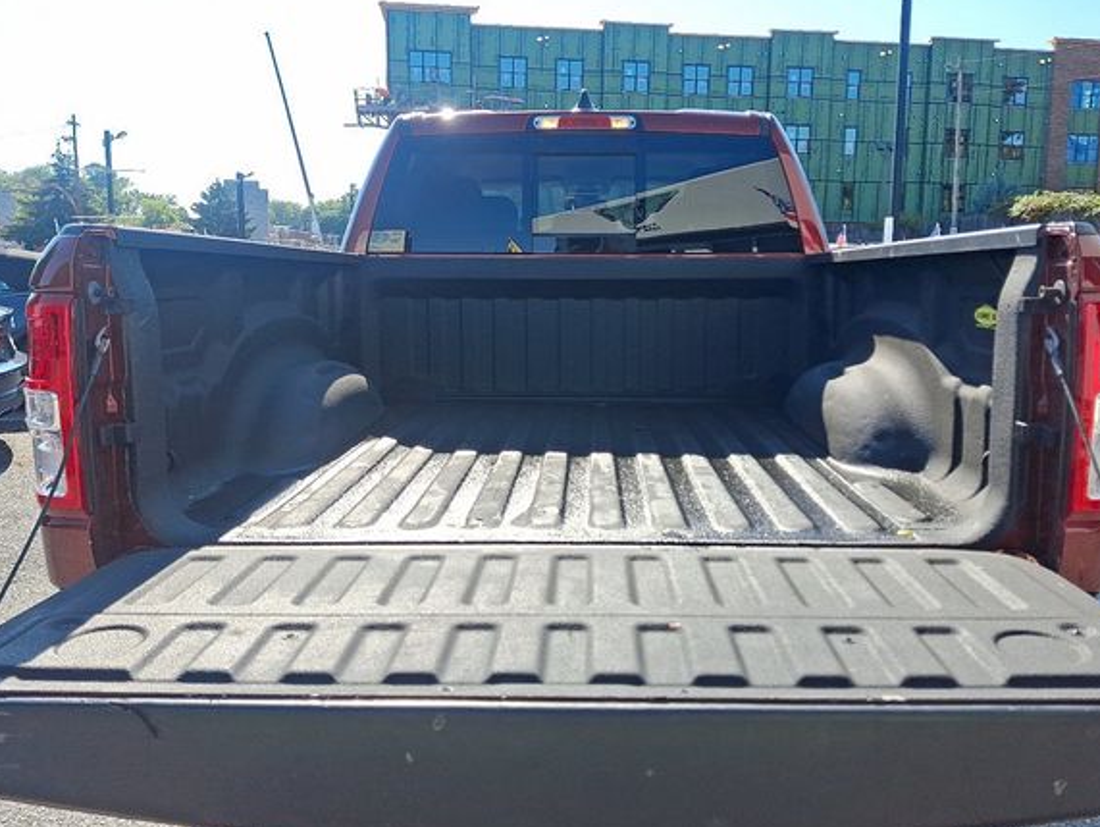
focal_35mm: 28
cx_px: 574
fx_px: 890
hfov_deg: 63.4
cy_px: 376
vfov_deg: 49.7
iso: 25
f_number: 1.8
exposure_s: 1/769
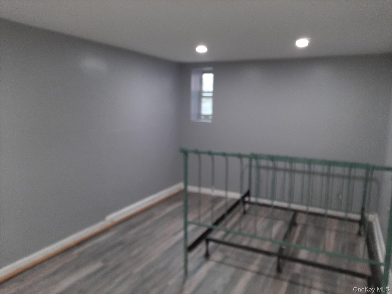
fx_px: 294
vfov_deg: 53.1
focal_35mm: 26
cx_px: 196
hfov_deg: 67.3
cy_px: 147
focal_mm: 3.93
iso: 64
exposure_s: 1/100
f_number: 1.7
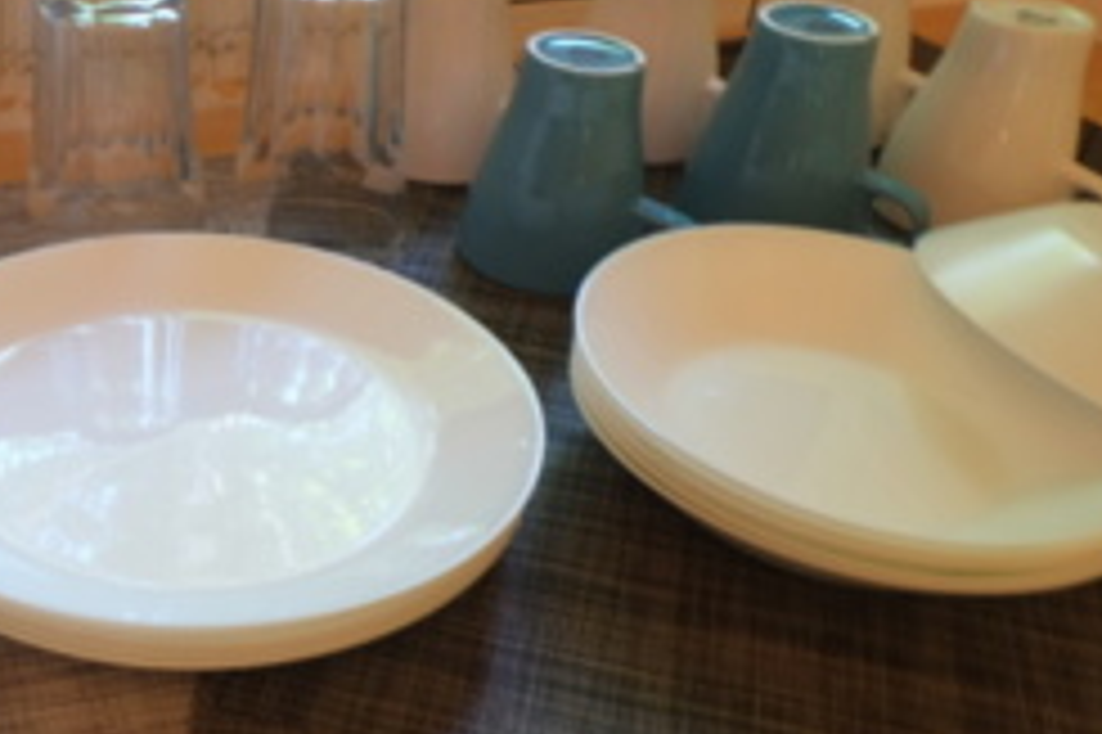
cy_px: 459
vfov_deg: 29.1
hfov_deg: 40.3
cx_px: 157
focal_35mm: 46
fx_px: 1407
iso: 400
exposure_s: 1/2.8
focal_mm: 16.7
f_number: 8
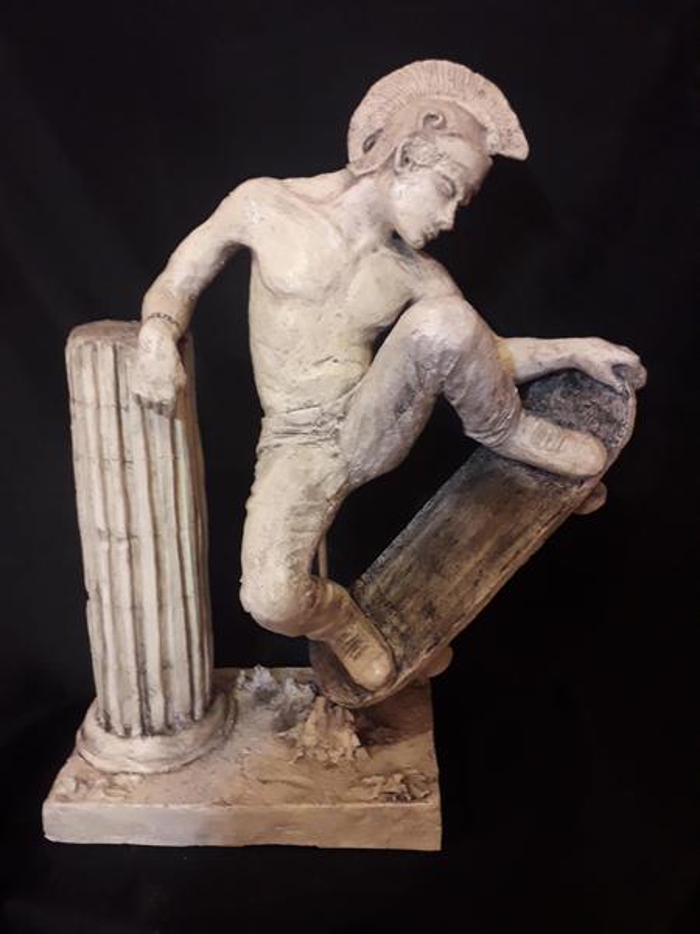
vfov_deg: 65.3
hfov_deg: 51.4
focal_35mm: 27
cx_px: 350
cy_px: 467
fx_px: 728
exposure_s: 1/25
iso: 200
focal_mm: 3.6
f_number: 1.9
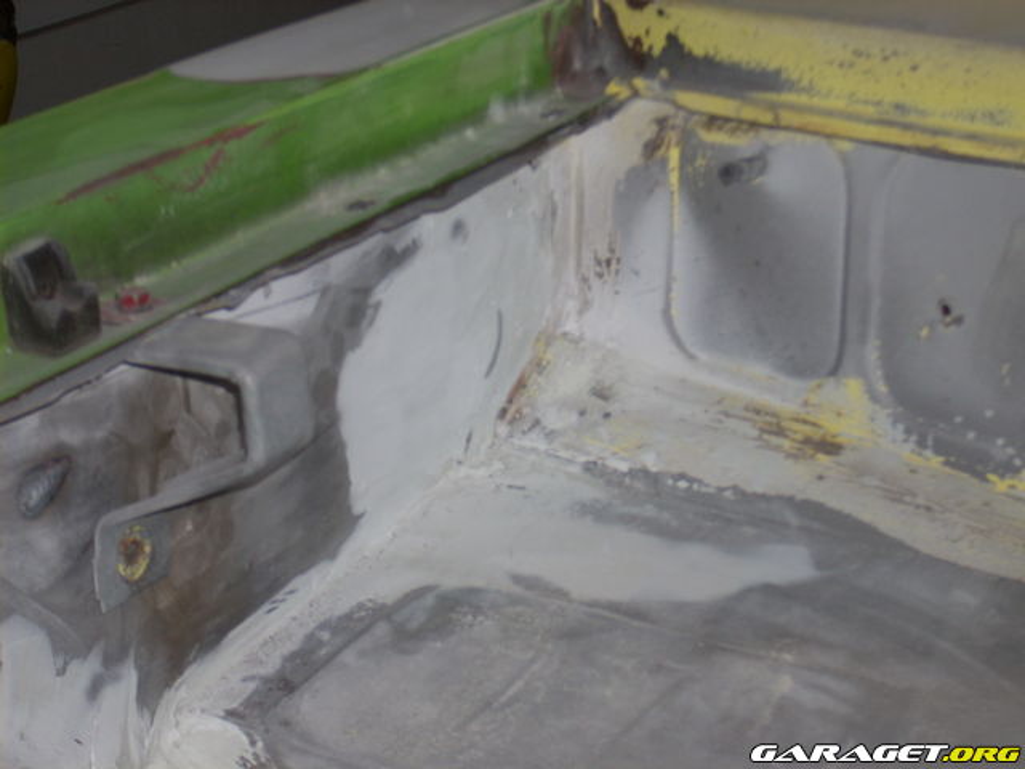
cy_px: 384
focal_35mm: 113
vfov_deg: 13.1
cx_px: 512
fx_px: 3346
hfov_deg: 17.4
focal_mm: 18.6
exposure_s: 1/60
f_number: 5.2
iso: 64
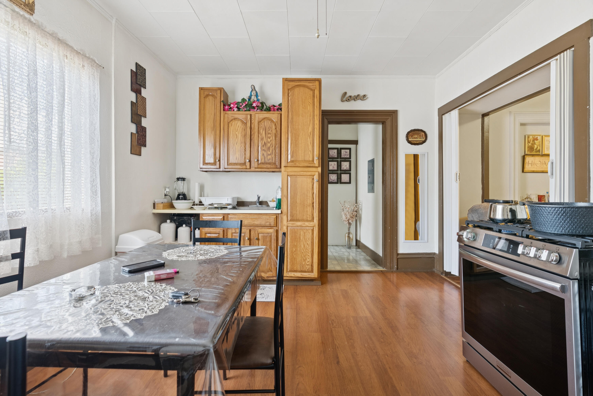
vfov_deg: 73.8
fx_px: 264
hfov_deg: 96.7
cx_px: 296
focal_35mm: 16
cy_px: 198
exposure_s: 1/4
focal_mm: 16
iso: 320
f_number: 7.1
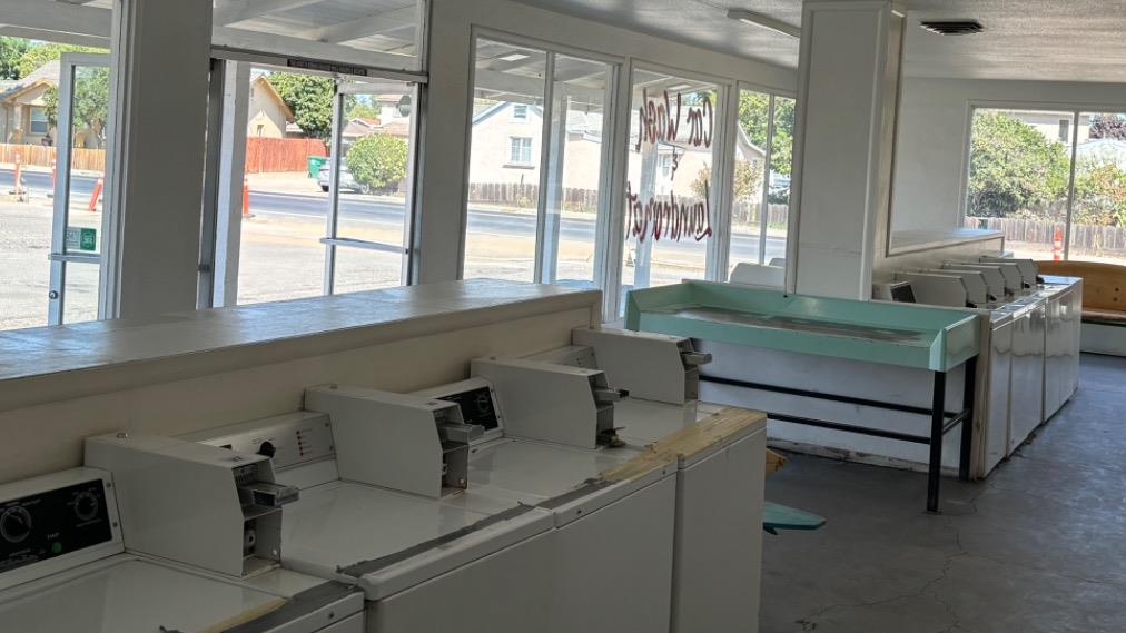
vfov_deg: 28.0
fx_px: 1254
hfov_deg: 48.4
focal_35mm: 42
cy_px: 181
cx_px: 585
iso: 50
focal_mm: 5.96
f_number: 1.6
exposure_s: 1/510
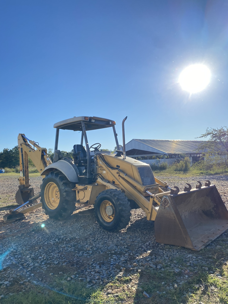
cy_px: 152
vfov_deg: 67.3
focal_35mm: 26
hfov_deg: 53.1
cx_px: 114
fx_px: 228
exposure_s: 1/1272
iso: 32
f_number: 1.8
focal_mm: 4.25
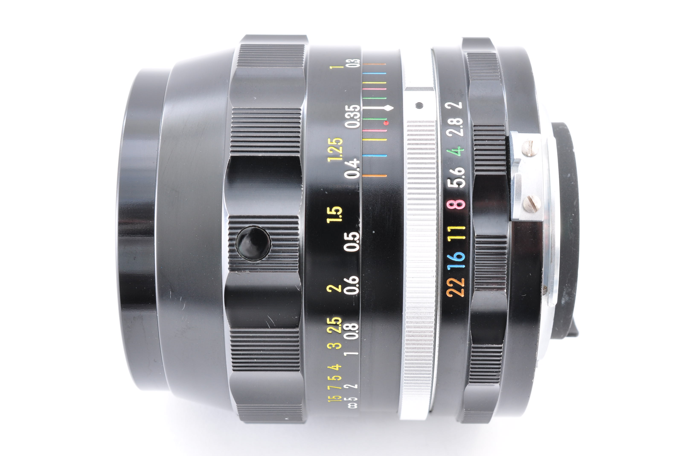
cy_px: 228
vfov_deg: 22.6
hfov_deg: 33.4
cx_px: 343
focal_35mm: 60
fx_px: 1142
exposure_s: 1/200
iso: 200
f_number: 16
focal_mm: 40
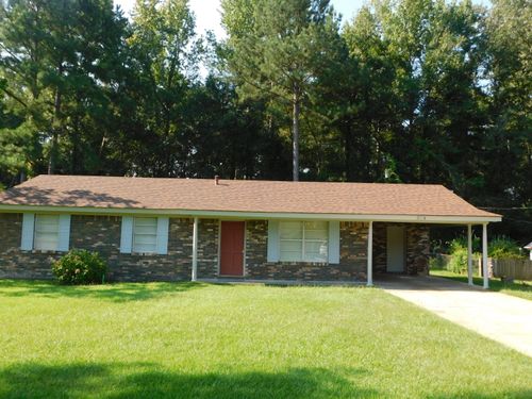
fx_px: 461
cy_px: 200
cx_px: 266
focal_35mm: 30
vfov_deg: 46.8
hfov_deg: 60.0
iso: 125
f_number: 3.2
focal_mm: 5.3
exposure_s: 1/400
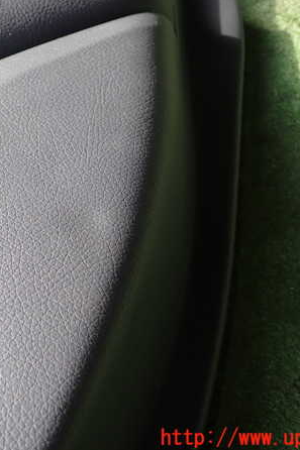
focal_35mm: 42
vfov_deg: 46.4
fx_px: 525
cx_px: 86
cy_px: 224
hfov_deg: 31.5
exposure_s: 1/60
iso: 100
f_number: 2.3
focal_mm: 5.4
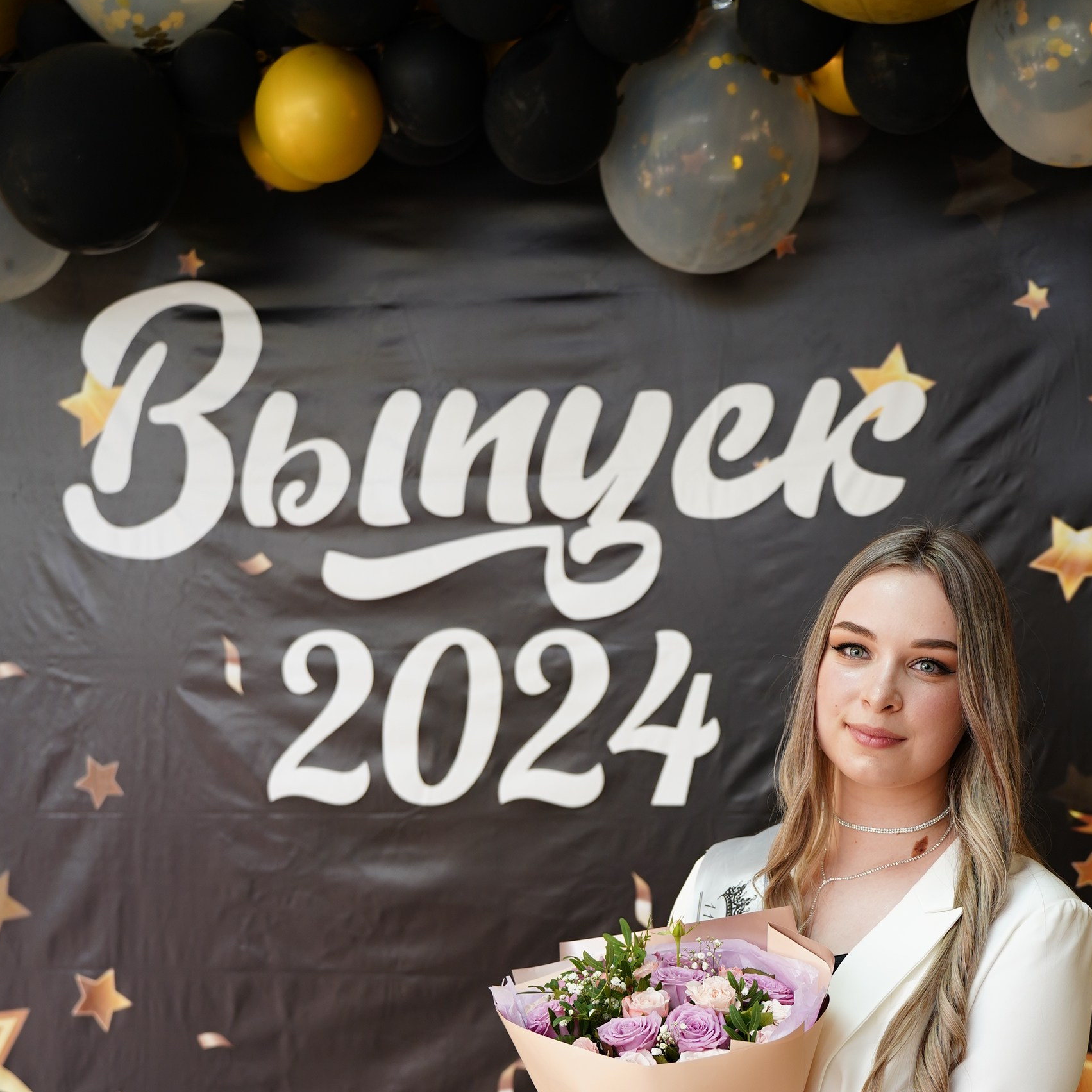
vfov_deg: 31.1
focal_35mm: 54
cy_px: 813
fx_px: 1927
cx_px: 636
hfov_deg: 31.6
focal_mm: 36
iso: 320
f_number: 2.8
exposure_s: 1/160
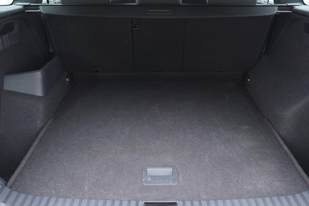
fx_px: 309
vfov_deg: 36.9
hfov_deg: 53.1
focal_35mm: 36
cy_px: 103
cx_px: 154
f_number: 2.8
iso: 1000
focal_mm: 24
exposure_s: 1/40
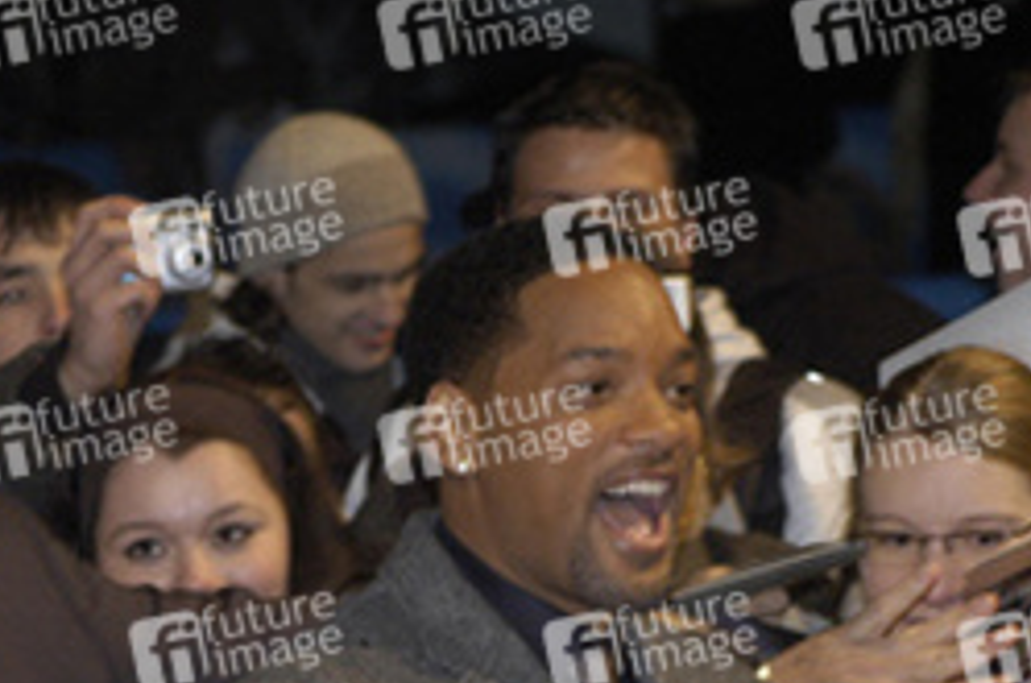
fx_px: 9490
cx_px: 540
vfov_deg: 4.1
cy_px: 538
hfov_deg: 6.2
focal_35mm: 332
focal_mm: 122
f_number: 6.3
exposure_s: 1/100
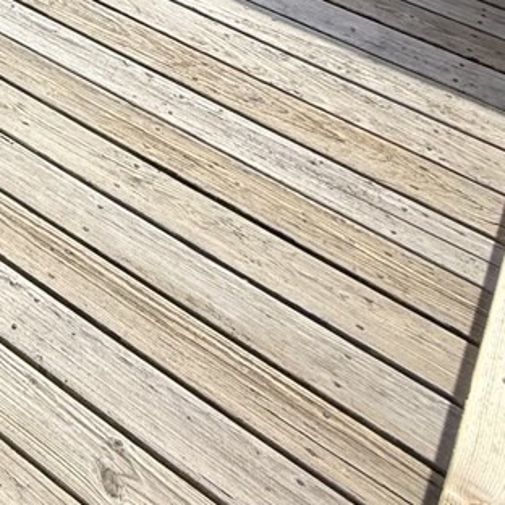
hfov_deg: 21.2
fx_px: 1007
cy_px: -269
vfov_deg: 22.6
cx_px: -350
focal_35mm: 61
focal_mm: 2.22
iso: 50
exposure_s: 1/1068
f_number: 2.2
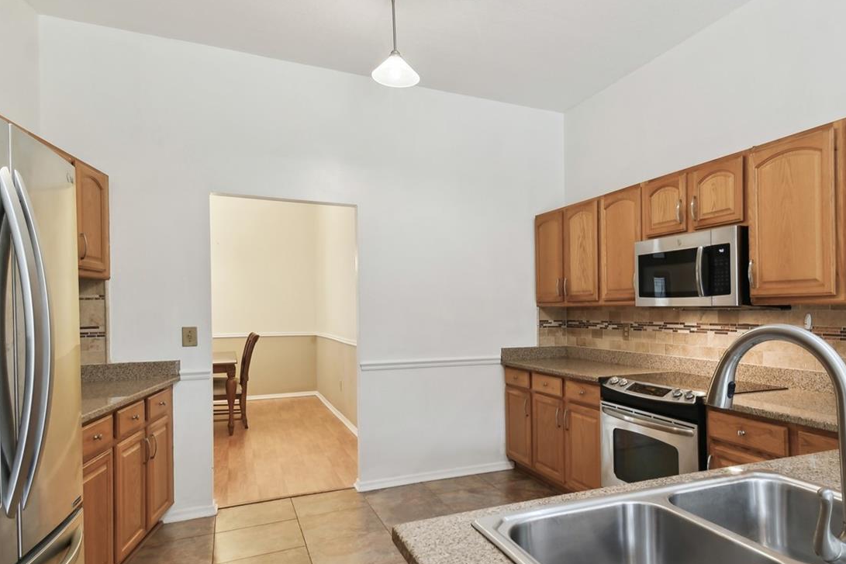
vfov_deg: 57.2
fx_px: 517
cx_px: 506
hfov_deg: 77.7
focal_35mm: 22
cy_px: 298
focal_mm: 10
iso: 100
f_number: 7.1
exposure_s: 1/6
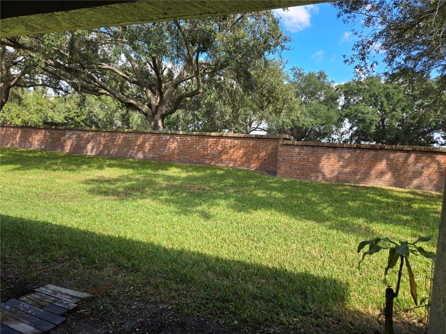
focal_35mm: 23
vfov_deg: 58.9
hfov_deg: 73.9
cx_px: 223
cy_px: 167
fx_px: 296
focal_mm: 5.4
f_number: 1.8
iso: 25
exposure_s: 1/661
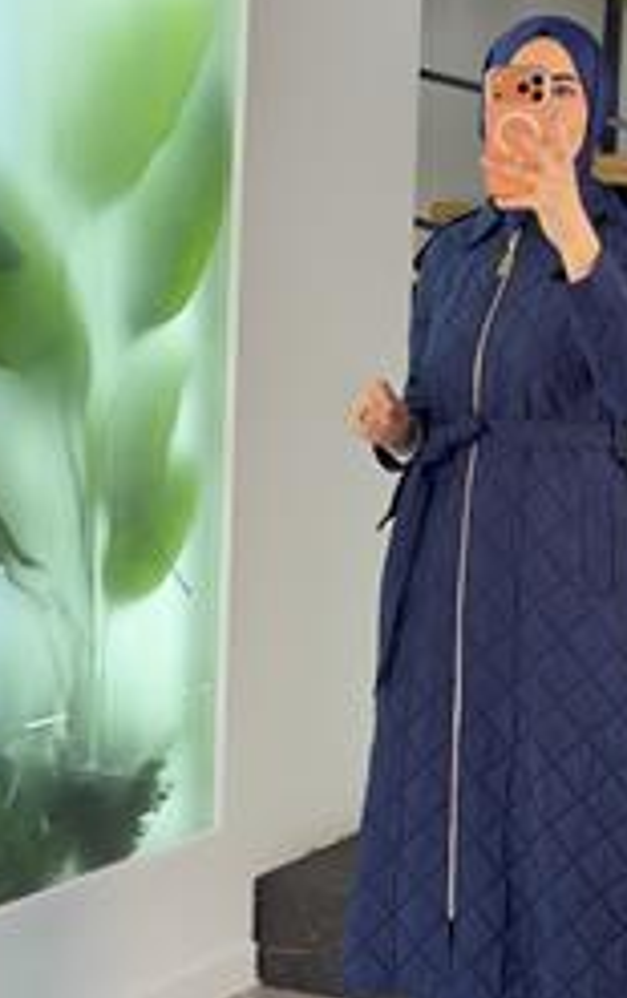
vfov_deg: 24.3
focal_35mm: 85
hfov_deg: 15.3
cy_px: 414
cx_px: 518
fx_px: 2317
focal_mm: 6.76
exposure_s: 1/177
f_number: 1.78
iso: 125
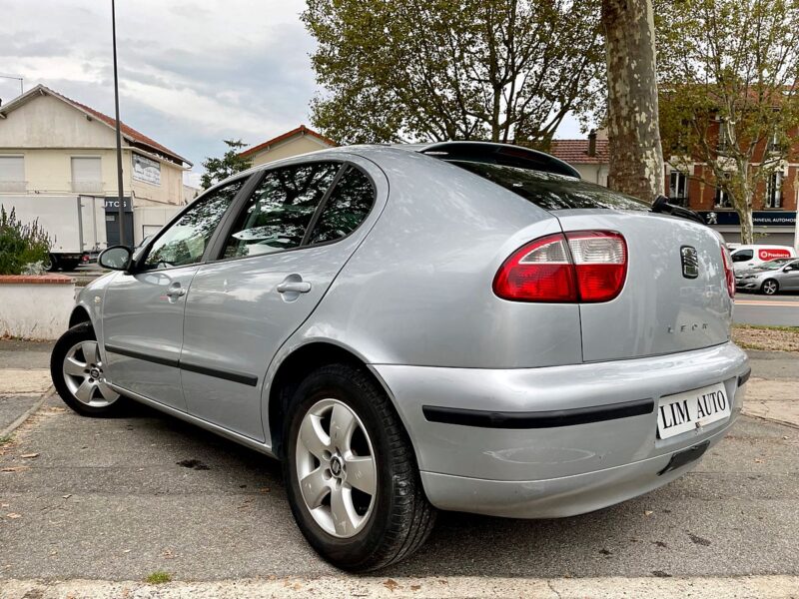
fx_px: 600
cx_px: 400
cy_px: 300
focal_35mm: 26
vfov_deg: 53.1
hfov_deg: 67.3
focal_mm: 4.2
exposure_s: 1/368
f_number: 1.6
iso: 32
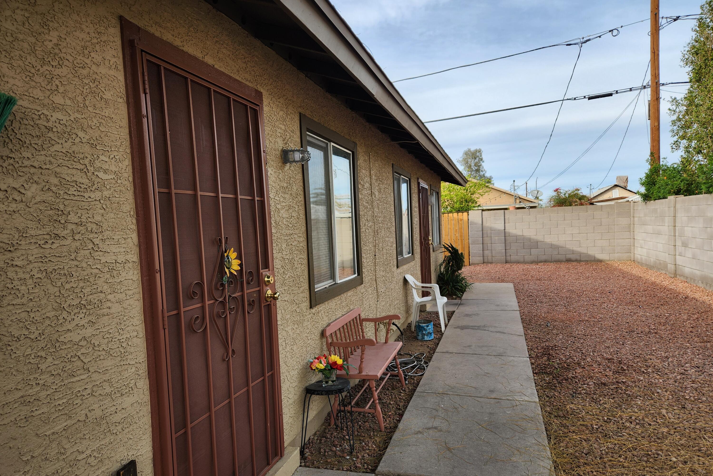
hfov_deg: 73.7
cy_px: 257
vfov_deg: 53.1
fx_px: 475
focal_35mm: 24
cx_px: 357
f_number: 1.8
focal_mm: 5.4
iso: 20
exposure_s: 1/545
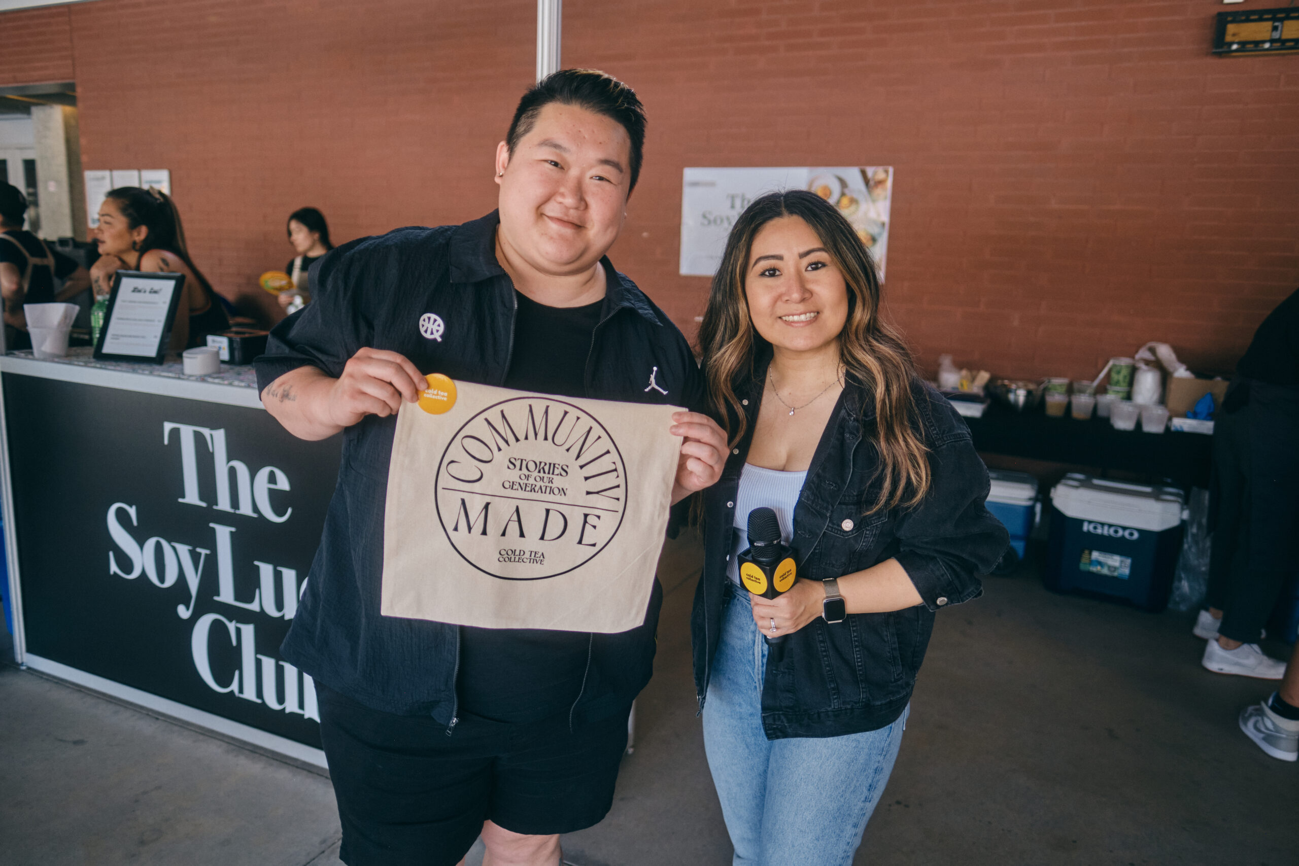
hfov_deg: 73.7
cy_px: 433
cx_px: 650
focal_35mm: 24
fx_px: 866
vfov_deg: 53.1
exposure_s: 1/60
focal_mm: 16
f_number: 1.4
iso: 400
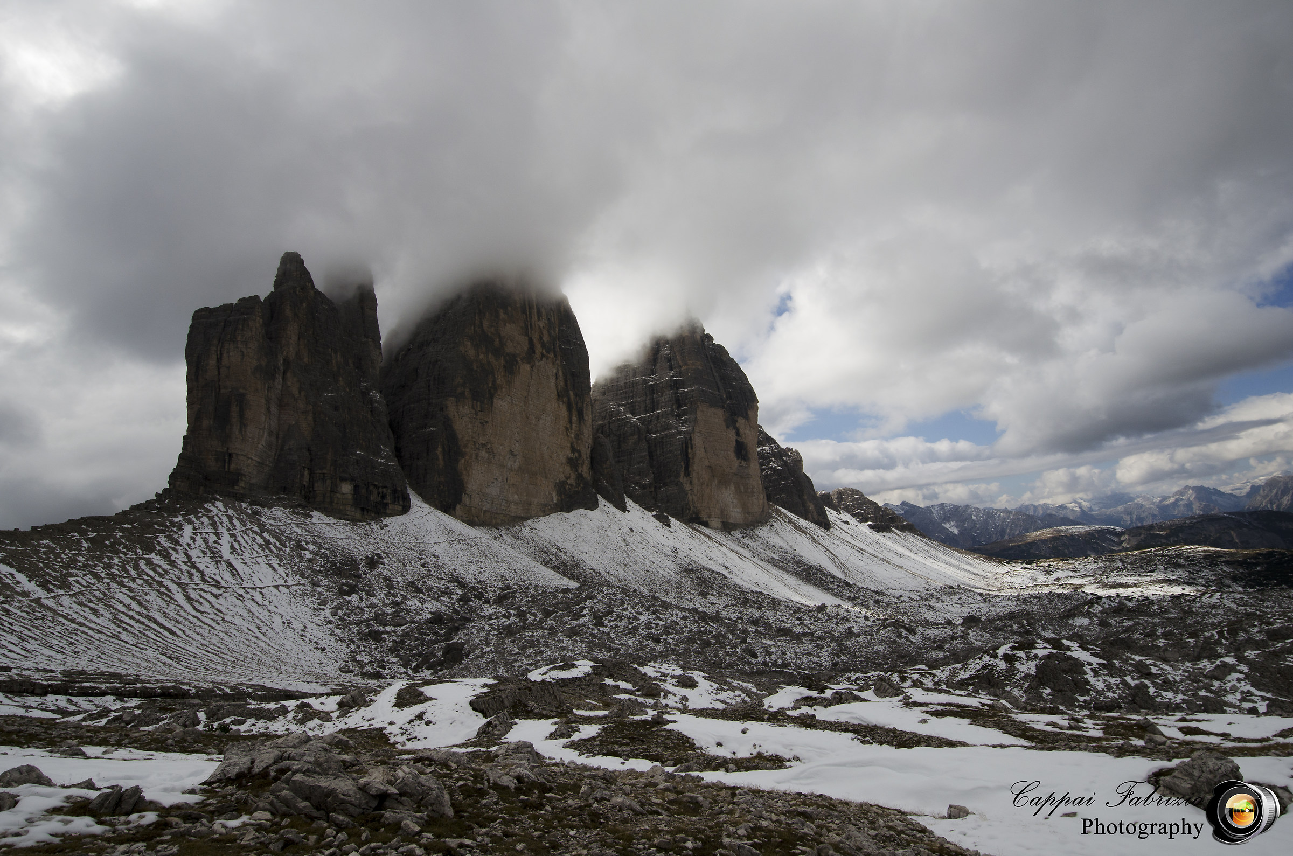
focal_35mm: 20
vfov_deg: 63.0
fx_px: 699
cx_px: 646
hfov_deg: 85.5
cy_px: 428
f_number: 11
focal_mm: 13
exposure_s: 1/400
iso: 100
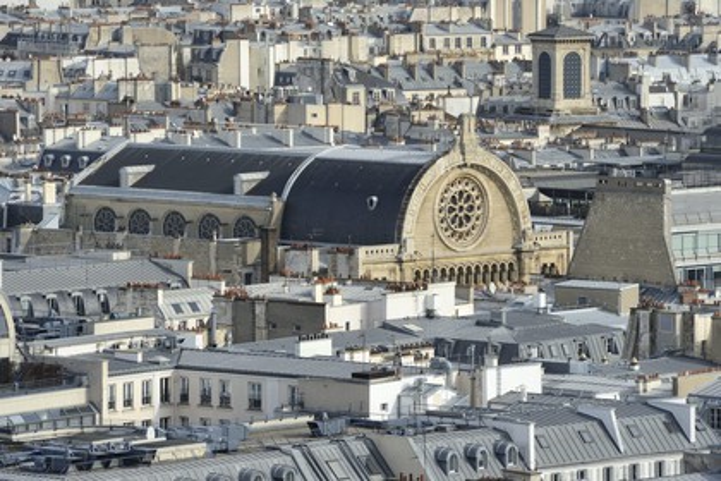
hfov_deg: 10.3
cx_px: 360
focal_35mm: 200
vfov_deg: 6.9
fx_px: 4005
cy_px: 240
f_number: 9
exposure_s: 1/320
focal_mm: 200
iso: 200
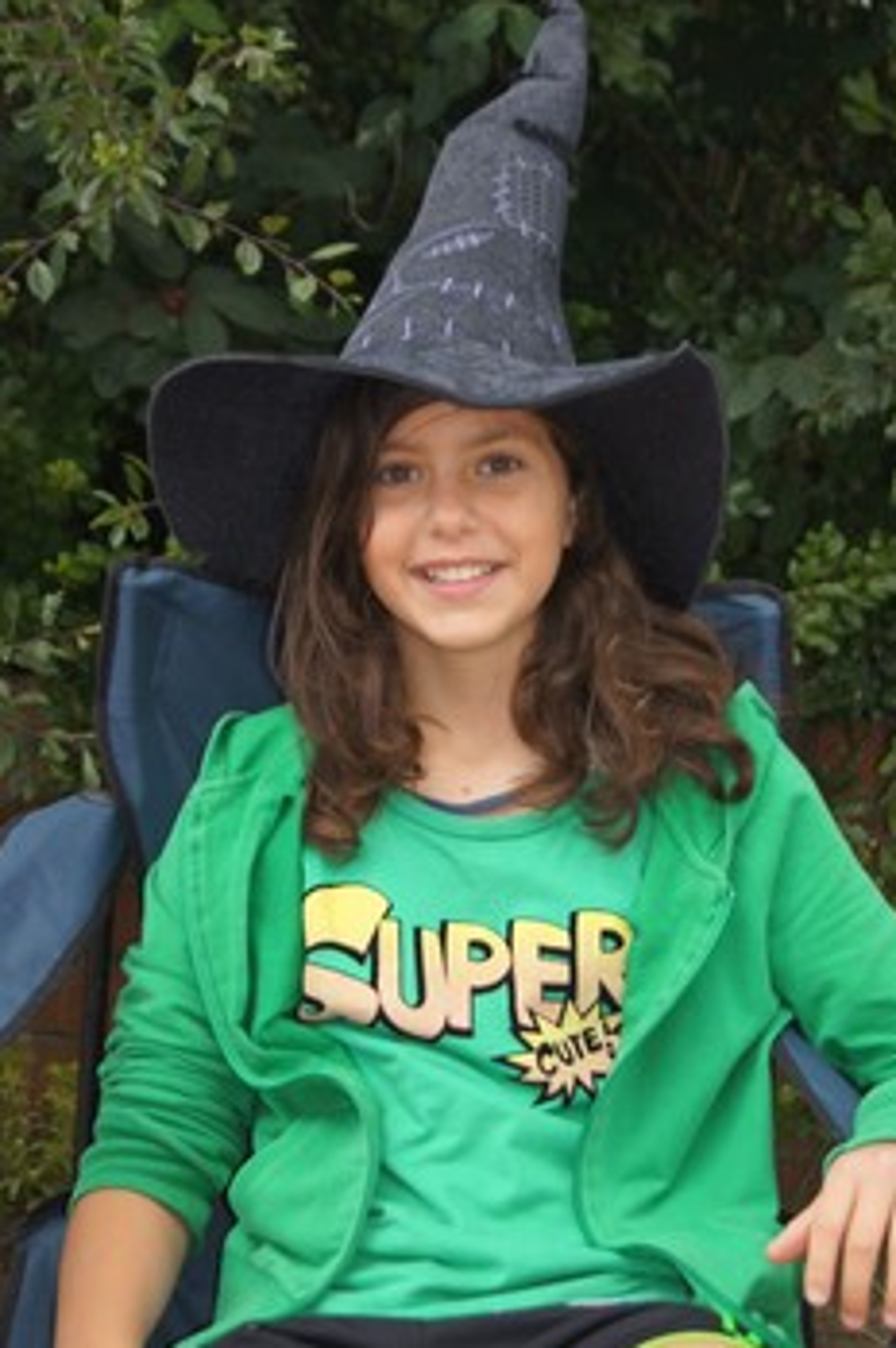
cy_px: 676
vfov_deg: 21.6
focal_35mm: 95
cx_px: 510
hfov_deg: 14.4
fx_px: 3537
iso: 100
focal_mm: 55
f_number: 5.6
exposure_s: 1/125
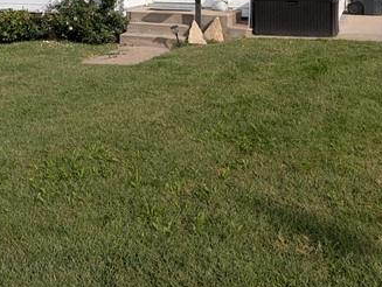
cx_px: 65
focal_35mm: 50
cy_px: -27
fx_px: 552
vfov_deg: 26.9
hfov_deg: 36.6
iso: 46
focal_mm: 2.35
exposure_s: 1/2513
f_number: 2.2
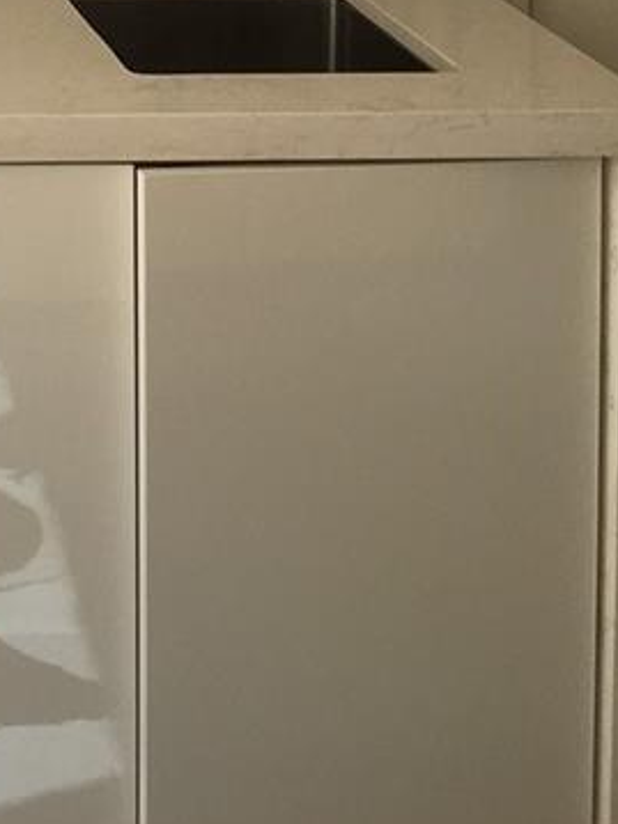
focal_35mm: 97
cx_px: -393
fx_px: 2310
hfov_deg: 14.0
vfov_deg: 17.9
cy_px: -452
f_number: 2.2
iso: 25
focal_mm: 4.15
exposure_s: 1/210
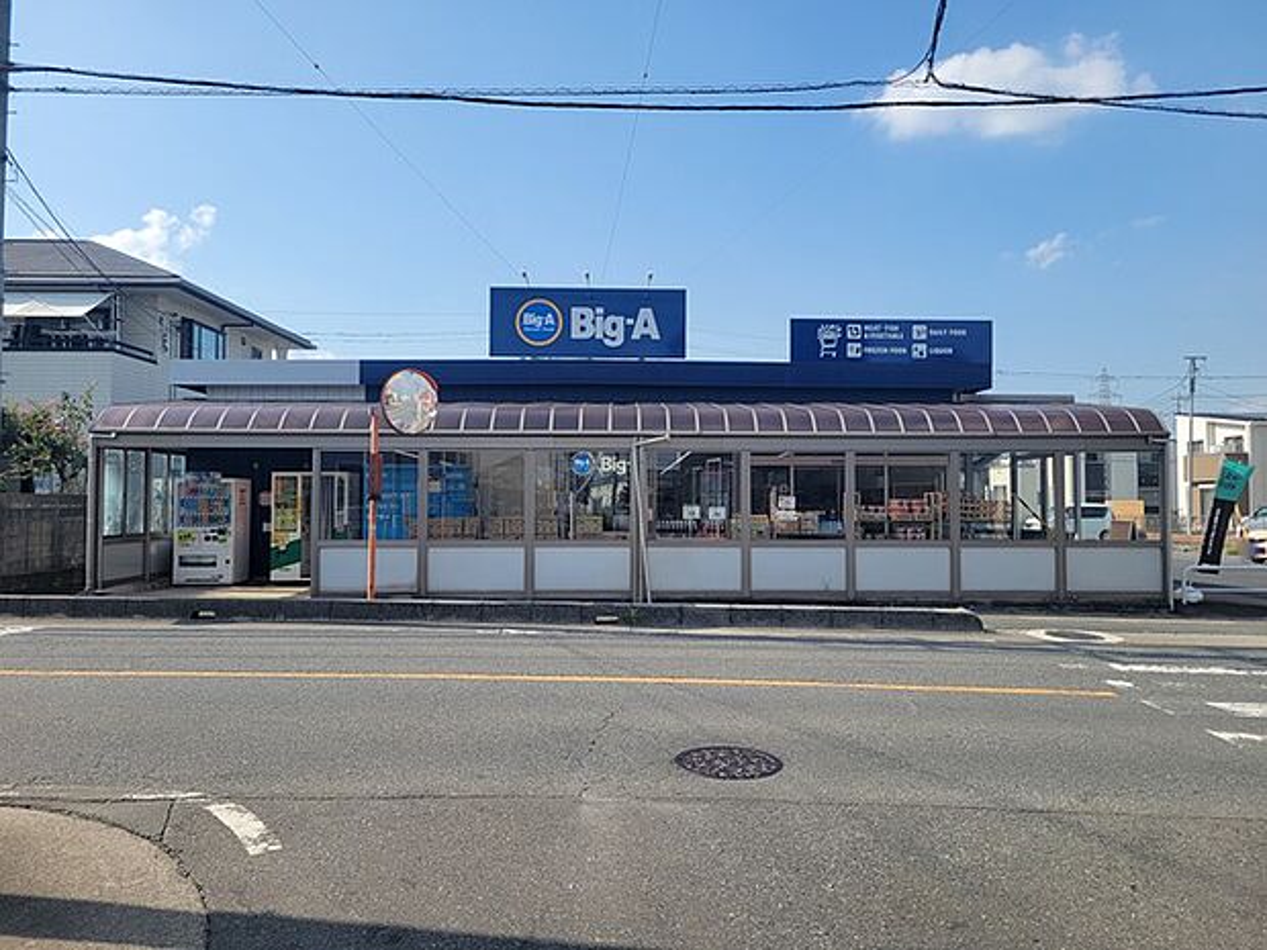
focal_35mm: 26
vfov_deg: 53.1
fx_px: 952
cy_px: 475
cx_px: 634
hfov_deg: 67.3
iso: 40
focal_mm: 5.4
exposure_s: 1/2128
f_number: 1.8
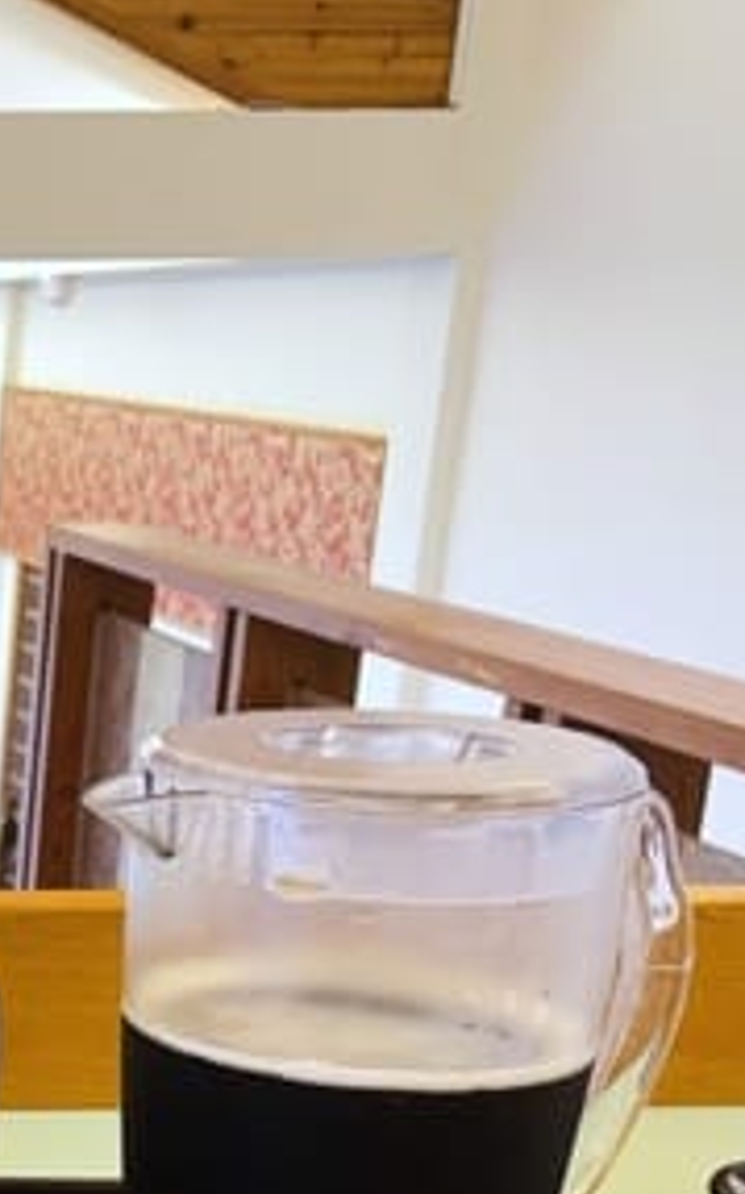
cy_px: 1127
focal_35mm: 70
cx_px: -566
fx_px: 2277
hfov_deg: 16.0
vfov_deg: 28.0
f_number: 1.6
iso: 160
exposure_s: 1/60
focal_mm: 4.2
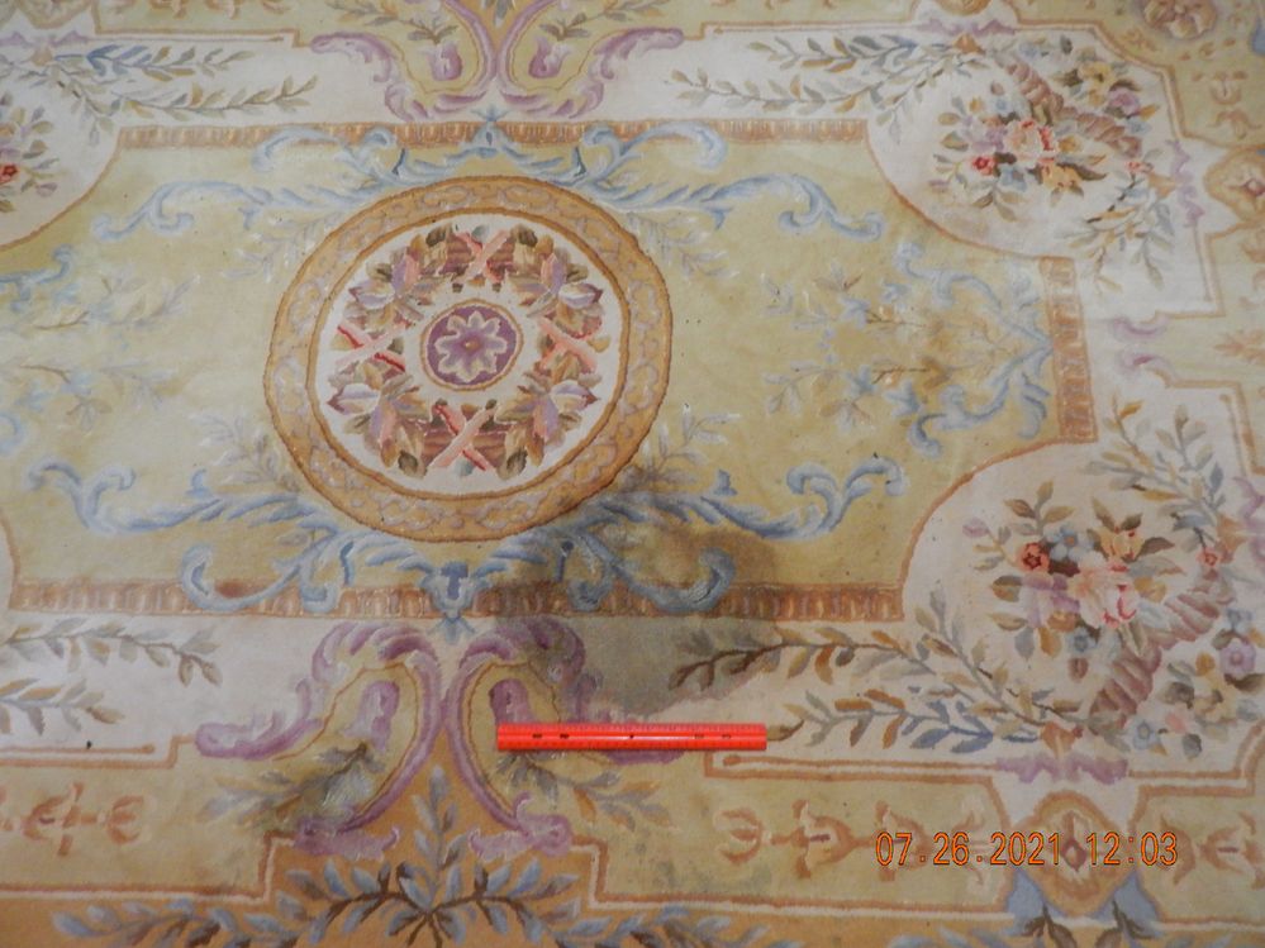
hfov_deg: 76.4
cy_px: 474
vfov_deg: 61.1
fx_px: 804
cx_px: 632
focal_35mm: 22
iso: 450
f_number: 3
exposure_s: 1/8
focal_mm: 4
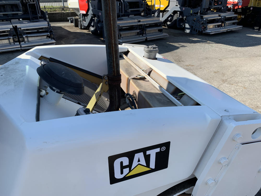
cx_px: 130
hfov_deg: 67.3
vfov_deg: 53.1
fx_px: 196
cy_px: 98
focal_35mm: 26
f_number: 1.8
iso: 25
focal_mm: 4.25
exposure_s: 1/1220
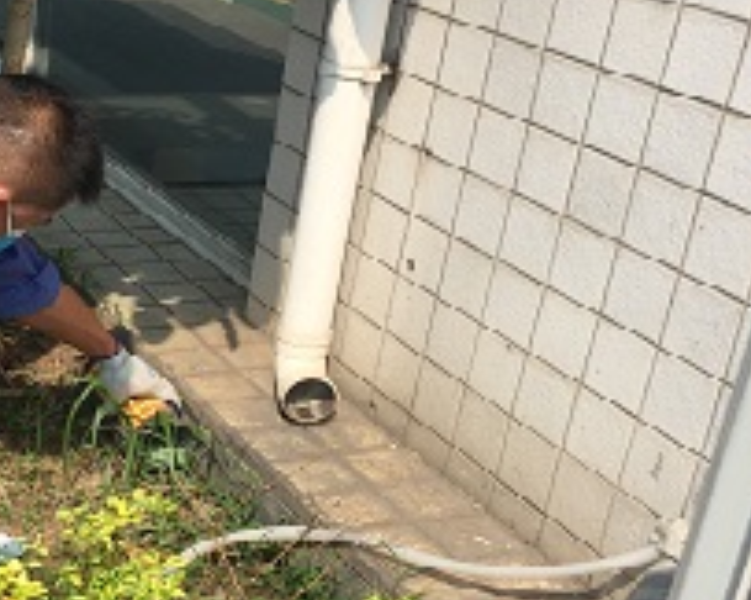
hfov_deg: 33.7
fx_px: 1177
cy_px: 472
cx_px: 89
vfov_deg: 28.0
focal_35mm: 53
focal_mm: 4.15
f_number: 2.2
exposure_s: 1/1721
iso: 32
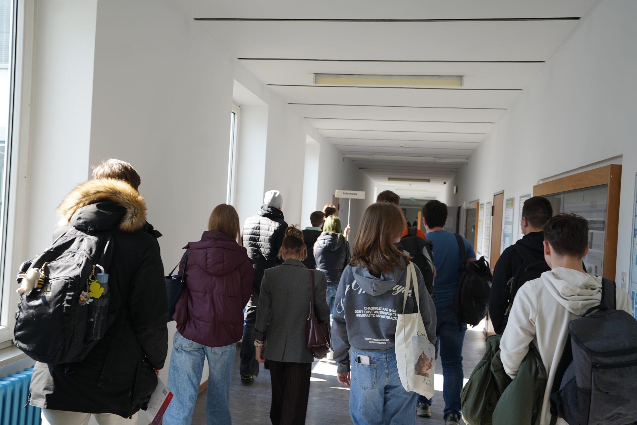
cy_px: 212
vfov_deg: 37.9
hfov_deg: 54.4
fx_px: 619
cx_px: 318
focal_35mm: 35
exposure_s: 1/160
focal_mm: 35
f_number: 4
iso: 200
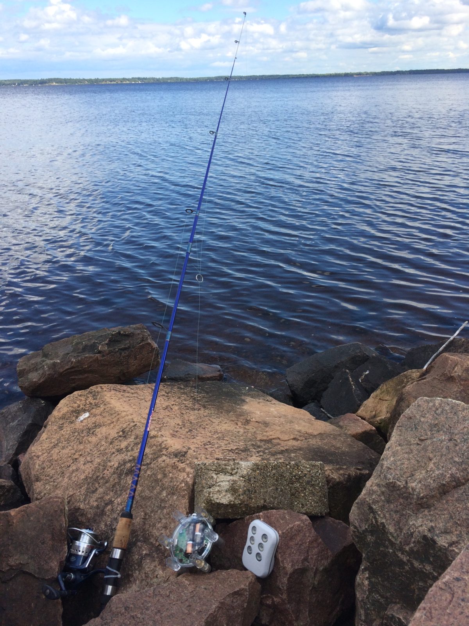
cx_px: 234
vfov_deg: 61.7
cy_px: 313
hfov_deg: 48.2
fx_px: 524
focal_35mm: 29
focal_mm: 4.15
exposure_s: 1/1244
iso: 32
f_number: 2.2
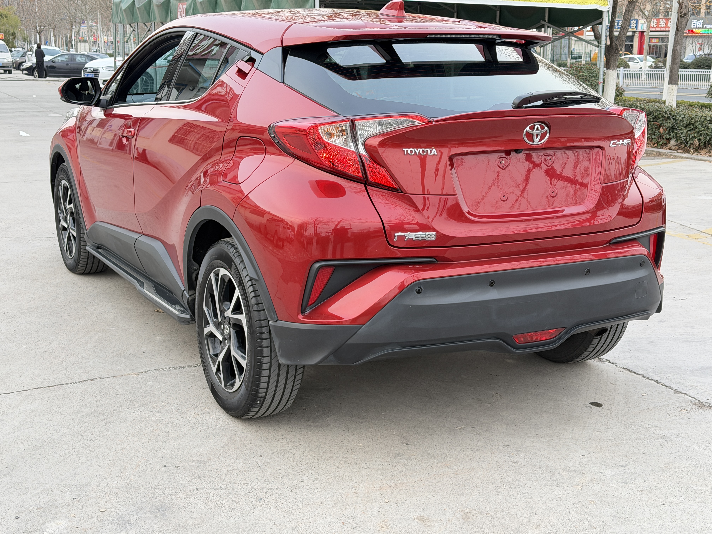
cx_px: 356
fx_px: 987
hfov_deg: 39.7
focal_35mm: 48
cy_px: 267
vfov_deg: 30.3
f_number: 1.78
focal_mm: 6.76
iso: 100
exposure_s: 1/77
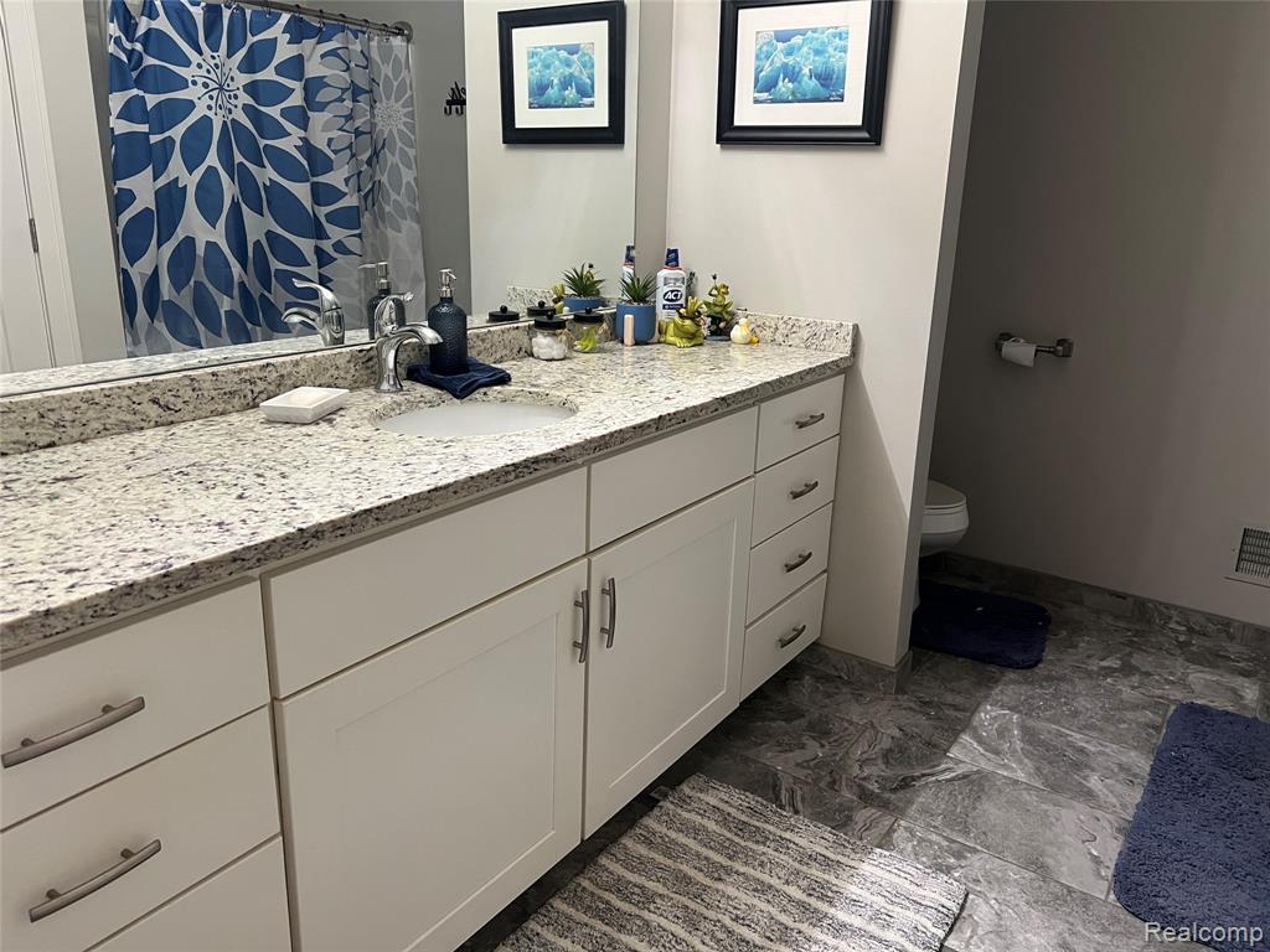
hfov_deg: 67.3
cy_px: 476
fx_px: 954
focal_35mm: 26
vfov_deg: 53.1
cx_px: 635
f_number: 1.5
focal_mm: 5.7
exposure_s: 1/60
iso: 200
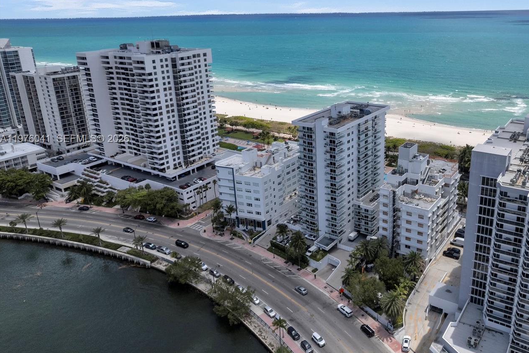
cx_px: 335
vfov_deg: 46.1
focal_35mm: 28
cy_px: 140
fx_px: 411
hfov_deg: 64.4
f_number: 2.8
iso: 140
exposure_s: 1/4000
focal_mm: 8.38
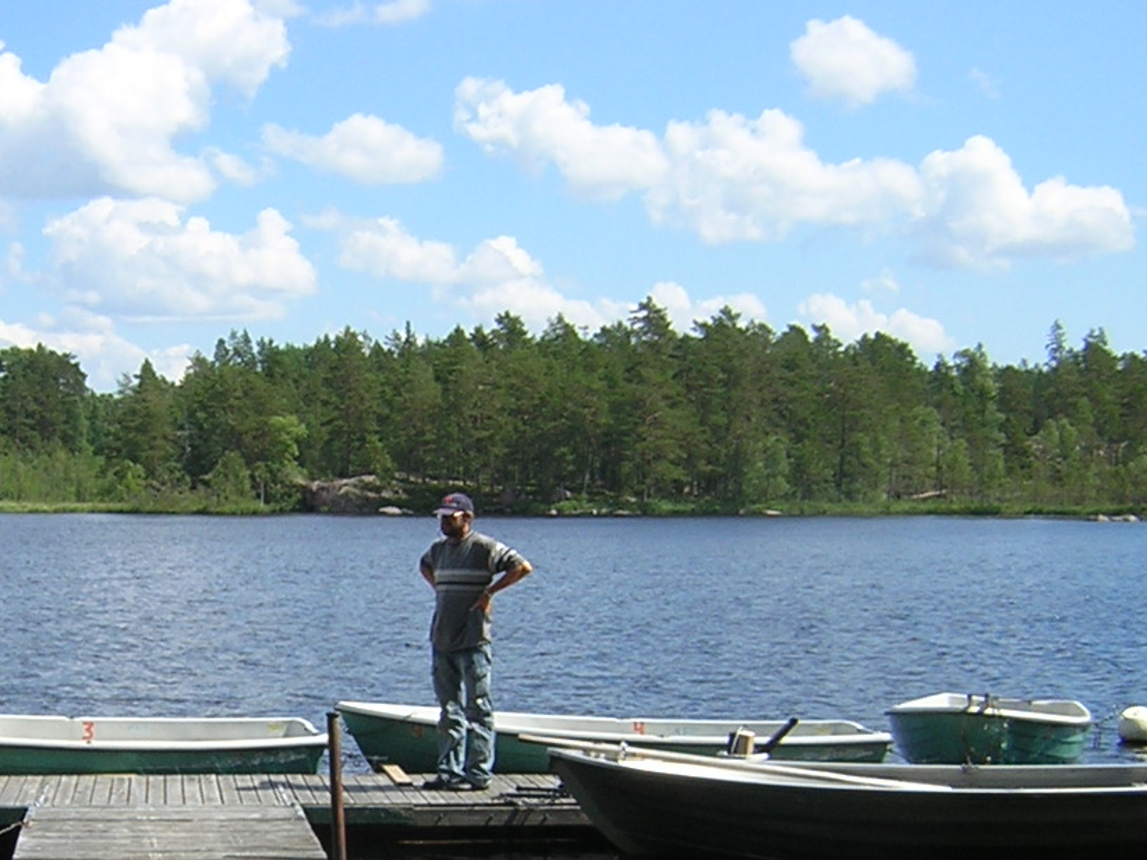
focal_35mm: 70
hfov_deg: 27.5
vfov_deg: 20.7
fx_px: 2319
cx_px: 325
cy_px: 737
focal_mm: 4.7
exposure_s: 1/307
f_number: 5.2
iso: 100
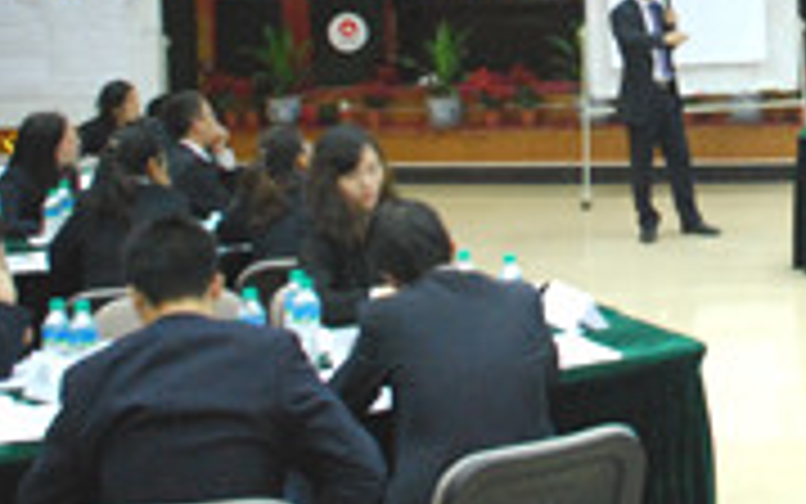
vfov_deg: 16.4
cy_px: -72
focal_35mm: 77
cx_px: 892
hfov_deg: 24.9
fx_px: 1692
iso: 1600
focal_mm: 18
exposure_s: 1/20
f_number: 3.5
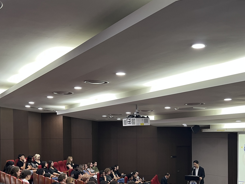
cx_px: 144
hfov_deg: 43.7
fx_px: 304
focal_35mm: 43
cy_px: 142
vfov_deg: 32.8
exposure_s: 1/60
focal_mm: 5.7
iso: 100
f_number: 1.5
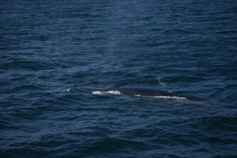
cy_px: 79
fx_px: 741
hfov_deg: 18.2
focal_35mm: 112
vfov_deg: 12.2
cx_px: 118
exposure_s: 1/4000
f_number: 4.2
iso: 200
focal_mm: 75
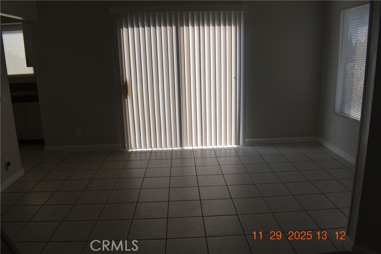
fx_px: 286
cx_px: 190
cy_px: 127
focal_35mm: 27
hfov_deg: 67.4
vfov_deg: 48.0
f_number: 8
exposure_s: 1/250
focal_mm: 18
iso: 110
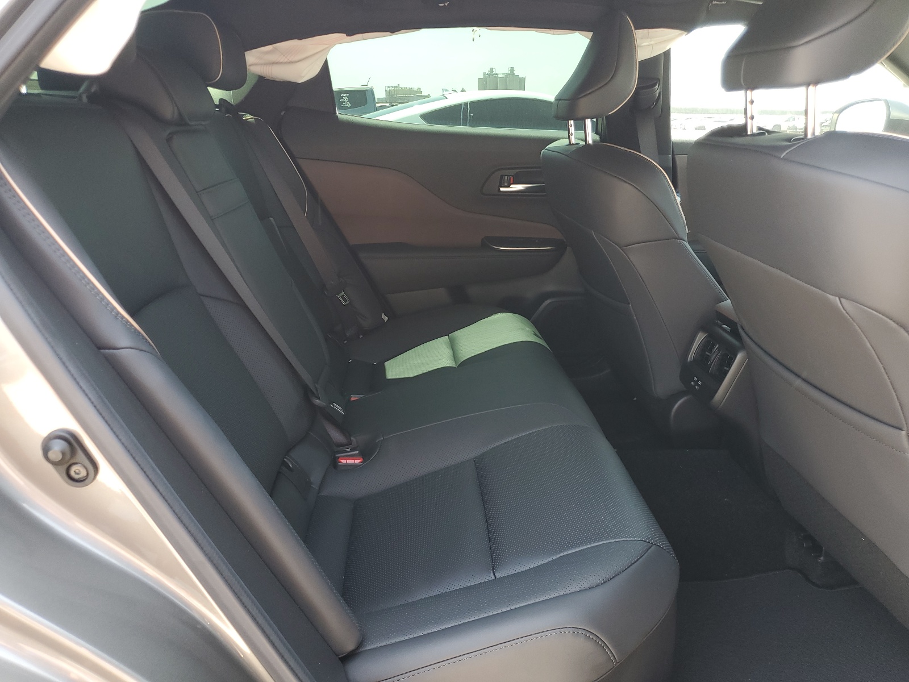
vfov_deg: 53.1
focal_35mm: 26
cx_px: 454
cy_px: 341
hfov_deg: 67.3
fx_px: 683
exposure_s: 1/120
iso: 69
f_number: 1.5
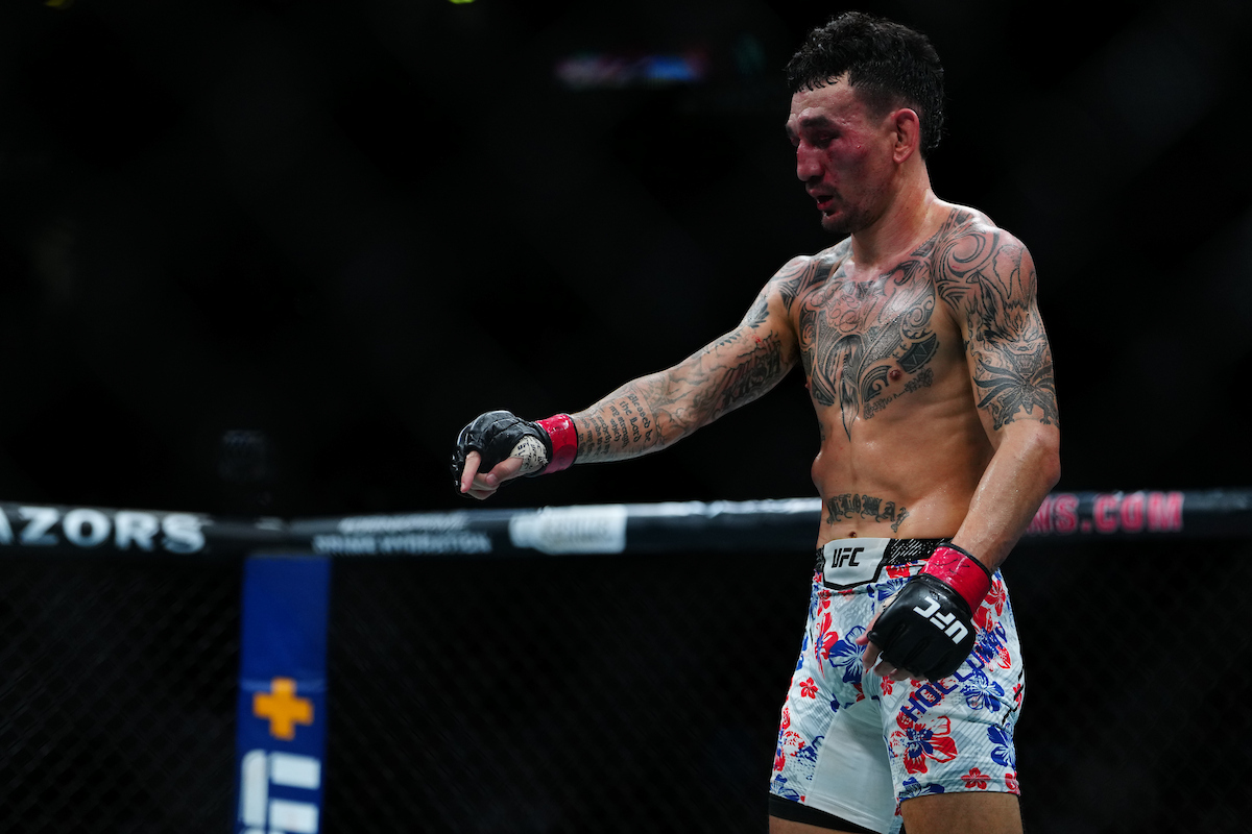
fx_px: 4138
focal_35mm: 119
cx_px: 626
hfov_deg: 17.2
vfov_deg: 11.5
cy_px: 417
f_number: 2.8
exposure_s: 1/1250
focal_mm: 119
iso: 2000
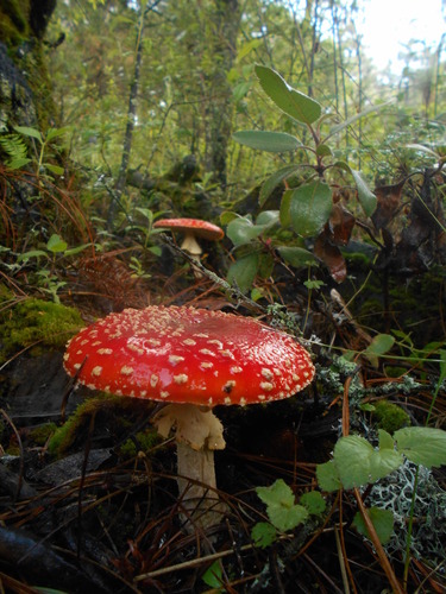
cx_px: 223
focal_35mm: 26
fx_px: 447
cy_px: 297
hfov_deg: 53.1
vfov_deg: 67.3
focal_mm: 4.6
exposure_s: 1/125
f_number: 3.2
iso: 400
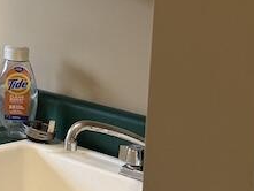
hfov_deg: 14.2
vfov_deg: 13.0
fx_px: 815
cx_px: -286
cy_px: -40
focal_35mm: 111
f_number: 1.78
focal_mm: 6.76
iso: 125
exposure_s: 1/60
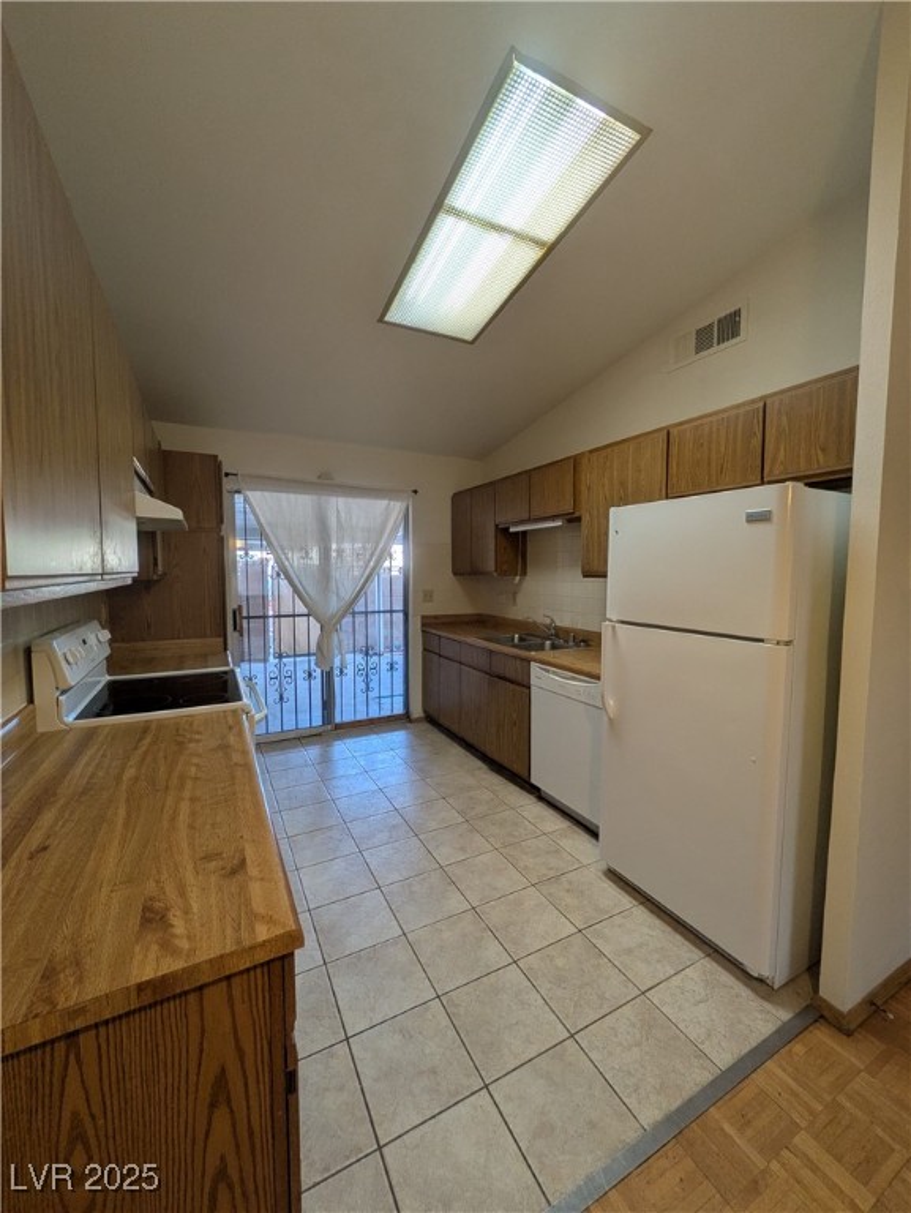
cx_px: 456
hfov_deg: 85.7
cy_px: 606
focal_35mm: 14
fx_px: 491
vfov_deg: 102.0
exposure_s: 1/120
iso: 95
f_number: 2.2
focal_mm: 1.83
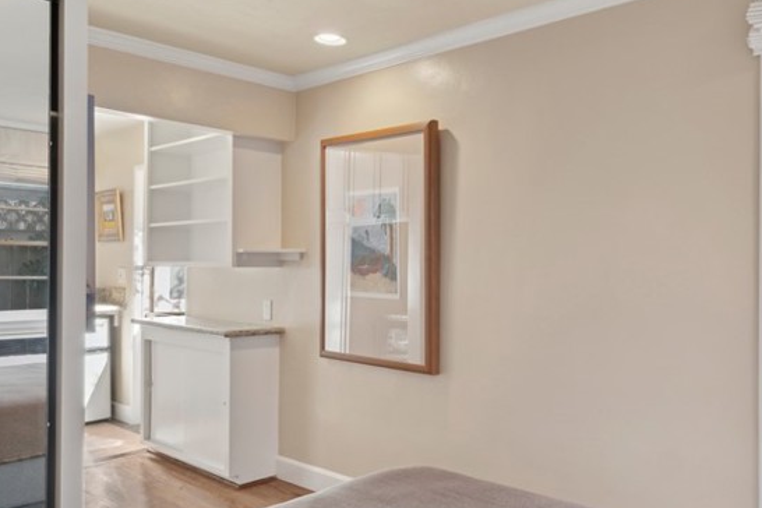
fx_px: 635
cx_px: 511
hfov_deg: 60.4
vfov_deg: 43.5
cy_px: 282
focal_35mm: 30
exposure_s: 1/6
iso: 200
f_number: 9
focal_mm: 16
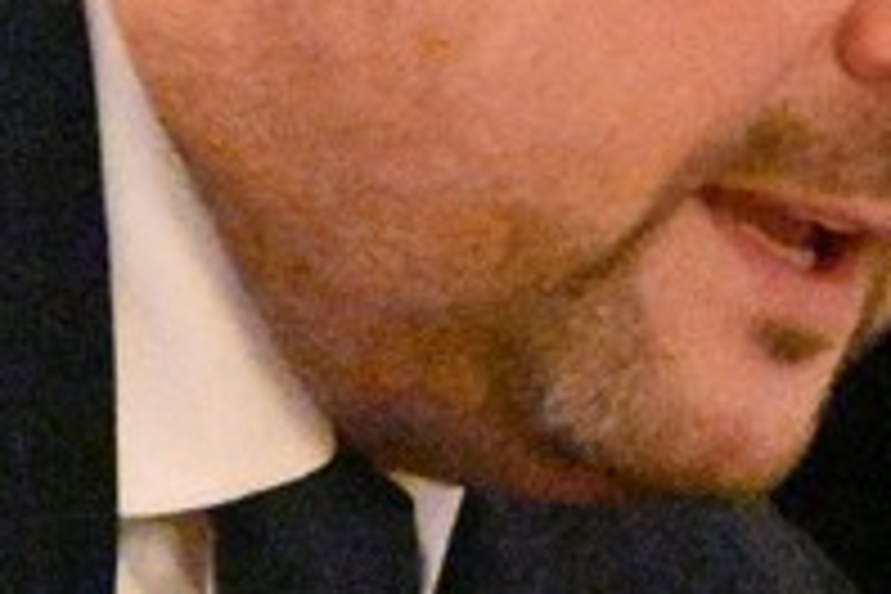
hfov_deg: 3.2
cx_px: 1503
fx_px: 15765
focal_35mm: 637
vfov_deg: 2.2
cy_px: 724
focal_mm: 70
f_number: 4
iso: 45600
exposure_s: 1/640
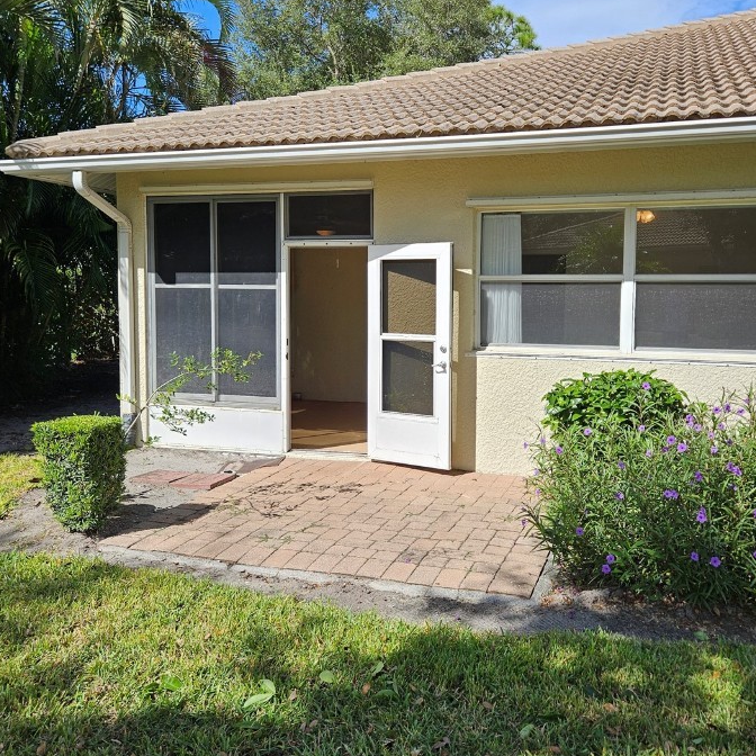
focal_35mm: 31
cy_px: 352
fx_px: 766
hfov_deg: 52.4
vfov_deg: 52.5
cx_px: 423
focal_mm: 5.4
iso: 25
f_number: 1.8
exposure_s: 1/1272
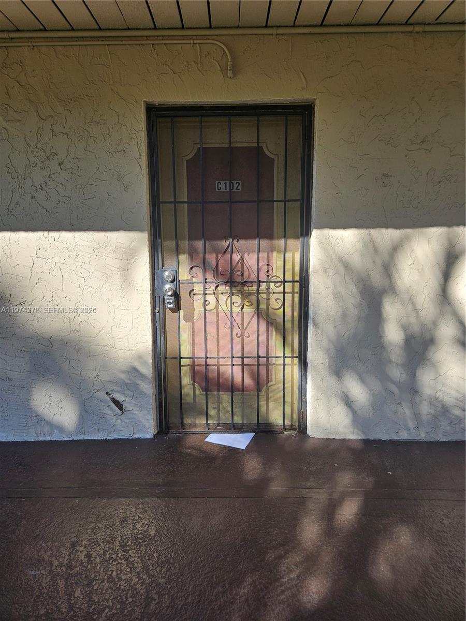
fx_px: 413
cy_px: 310
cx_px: 233
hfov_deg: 58.9
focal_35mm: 23
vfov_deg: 73.9
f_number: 1.8
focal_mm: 5.4
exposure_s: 1/493
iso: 25
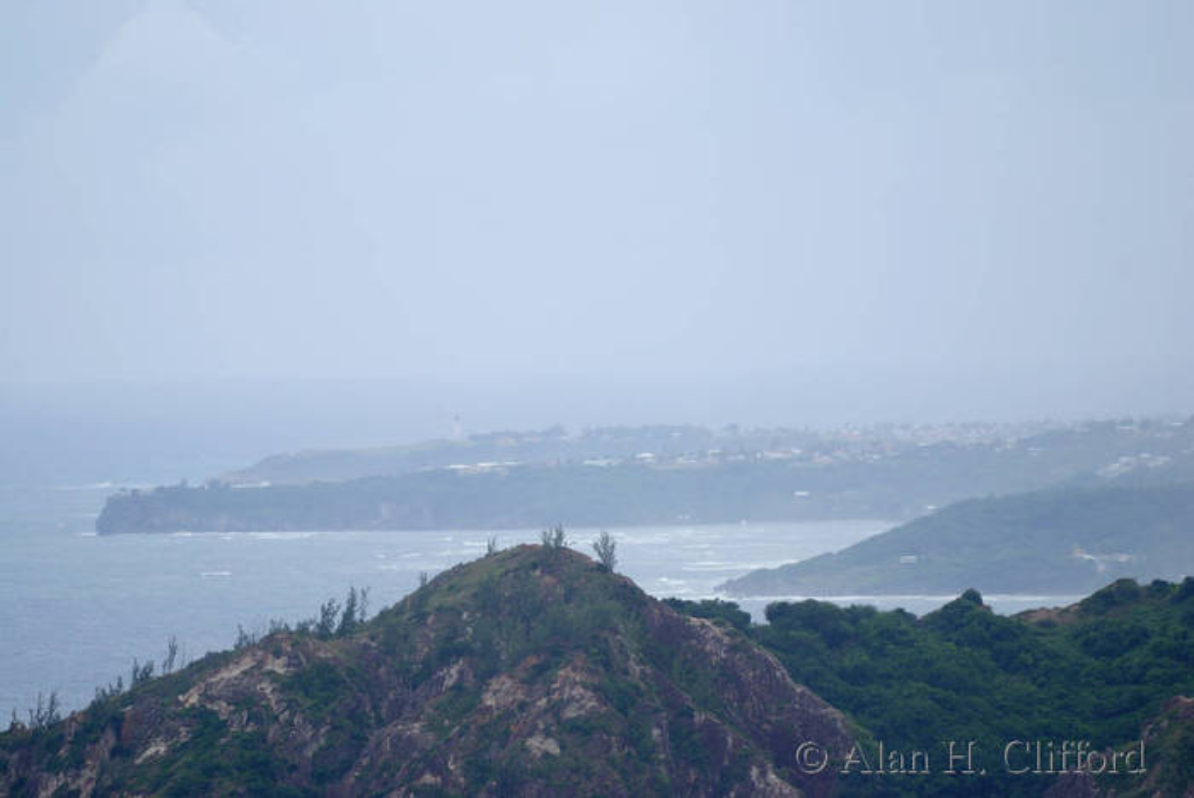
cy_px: 399
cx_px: 597
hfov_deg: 3.4
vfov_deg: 2.3
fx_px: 19916
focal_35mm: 600
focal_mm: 400
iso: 100
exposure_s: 1/320
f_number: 5.6
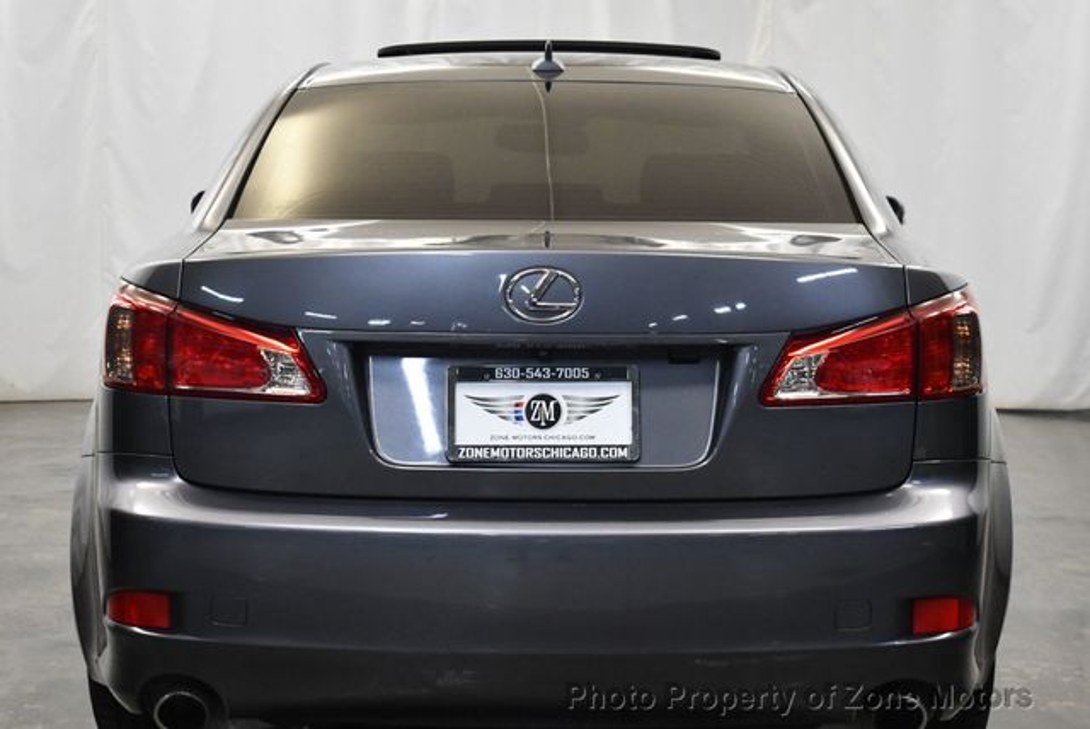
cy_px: 364
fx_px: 2121
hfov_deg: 28.8
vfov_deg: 19.5
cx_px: 545
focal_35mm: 70
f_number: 4.5
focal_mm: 35
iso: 1800
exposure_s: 1/125
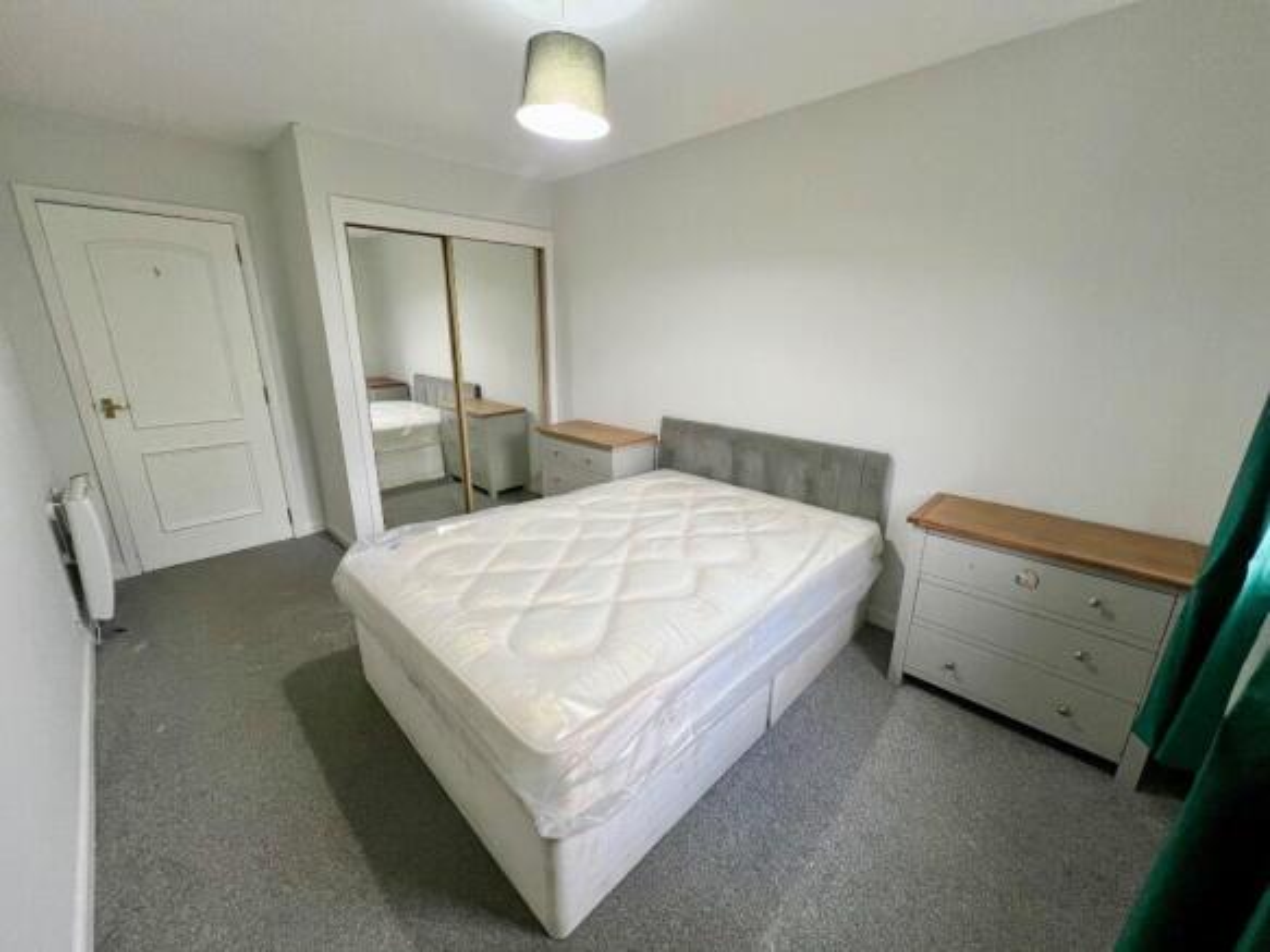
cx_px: 635
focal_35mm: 13
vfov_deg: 89.9
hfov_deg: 106.2
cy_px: 476
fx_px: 477
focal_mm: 1.57
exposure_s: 1/50
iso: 200
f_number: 1.8
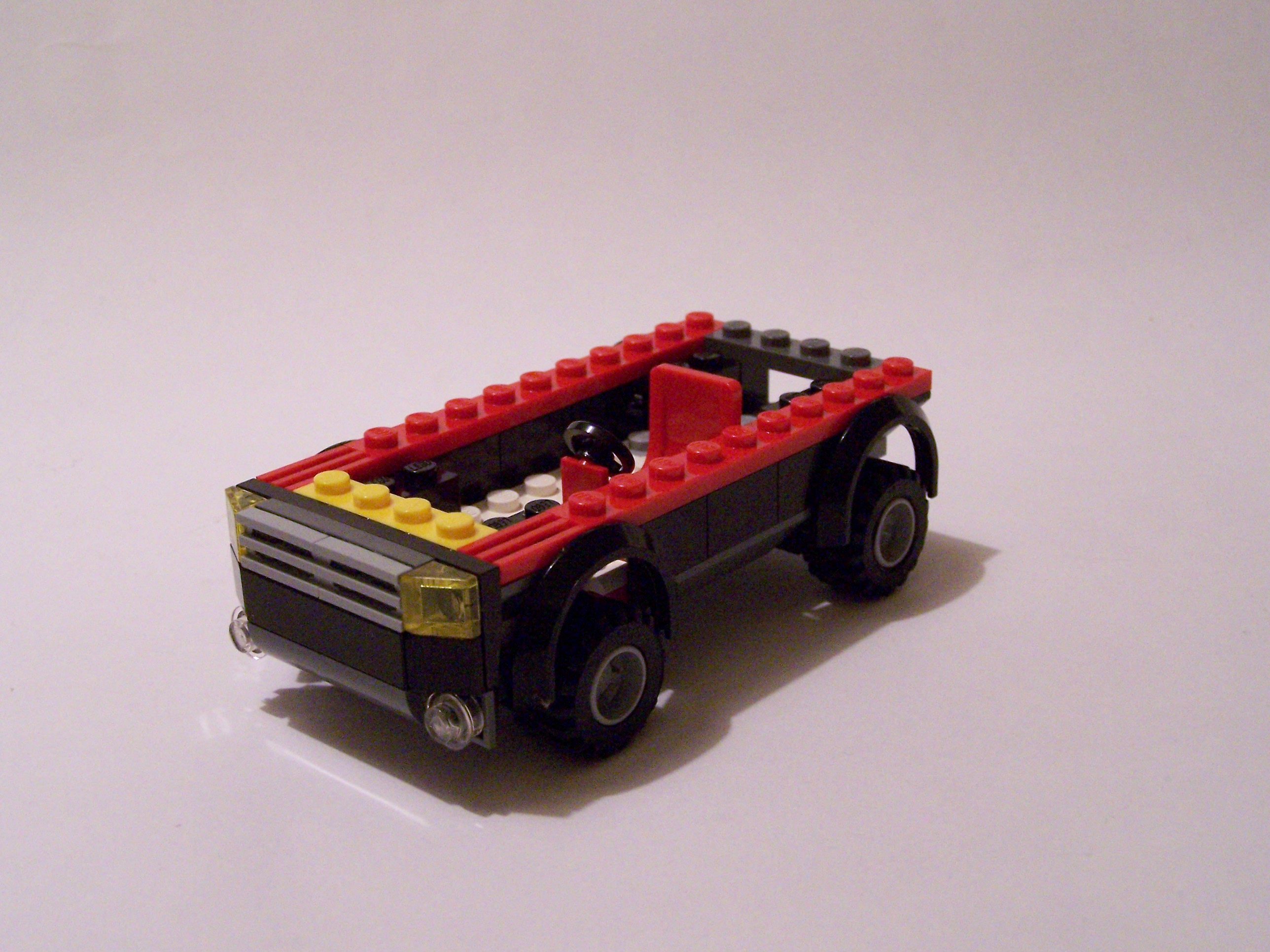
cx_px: 635
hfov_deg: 34.3
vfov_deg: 26.1
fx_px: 2055
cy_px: 476
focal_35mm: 56
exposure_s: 1/20
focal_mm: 9.3
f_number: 3.1
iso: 400
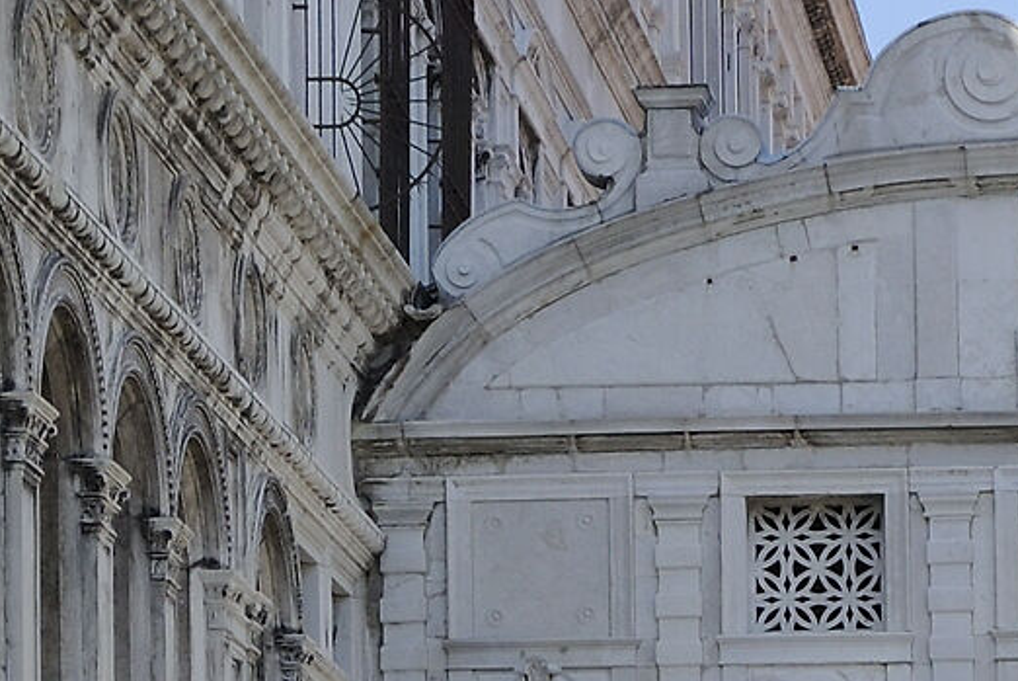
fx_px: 5858
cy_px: 1051
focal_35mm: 207
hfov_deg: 9.9
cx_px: 1014
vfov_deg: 6.6
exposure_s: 1/160
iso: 100
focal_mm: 30
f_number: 7.1
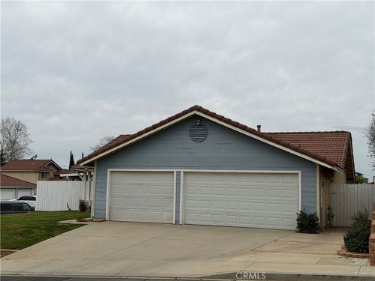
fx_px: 520
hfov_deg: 39.7
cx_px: 188
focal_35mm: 48
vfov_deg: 30.3
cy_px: 140
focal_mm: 6.76
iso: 64
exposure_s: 1/7143
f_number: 1.78
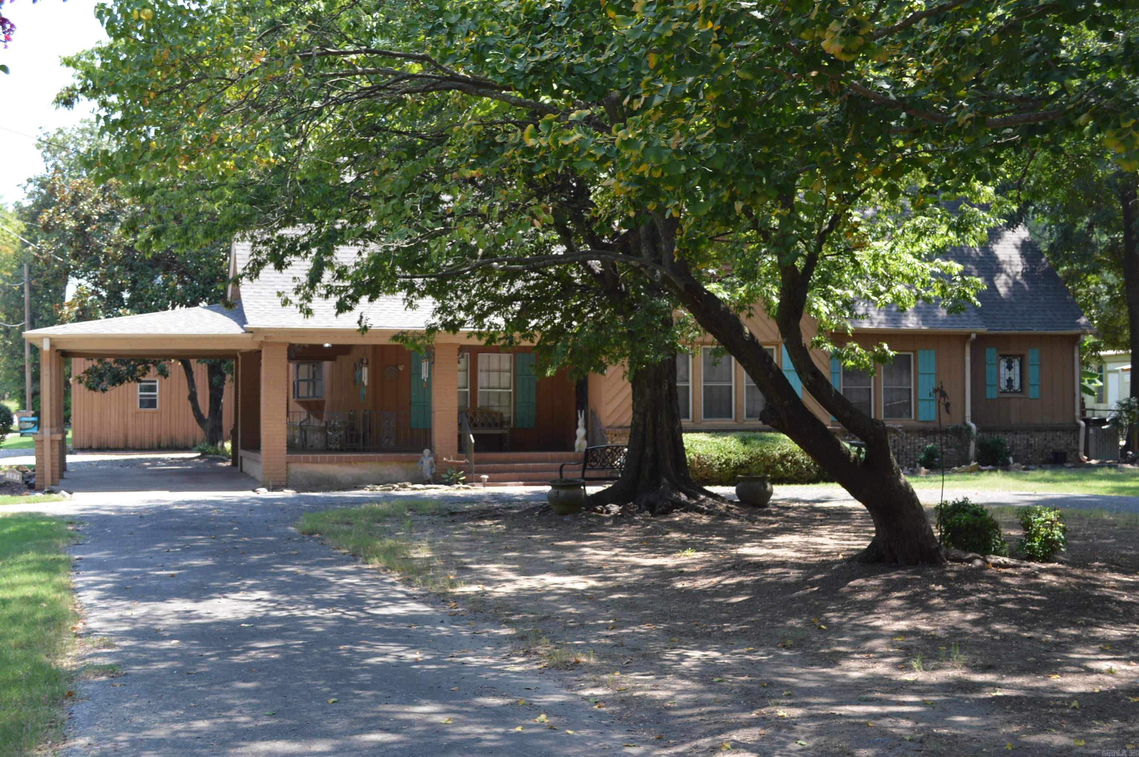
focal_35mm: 48
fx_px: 1517
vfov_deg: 28.0
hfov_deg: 41.1
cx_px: 570
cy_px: 378
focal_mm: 32
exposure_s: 1/125
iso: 180
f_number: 5.6
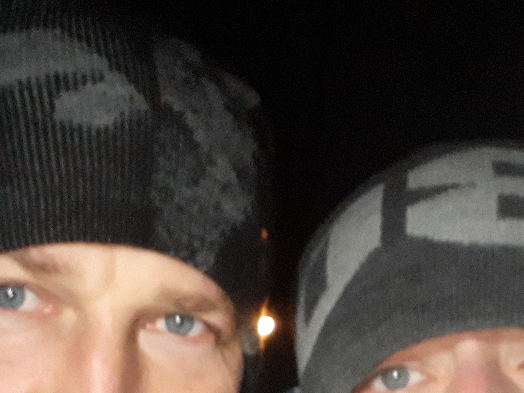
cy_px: 501
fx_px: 1181
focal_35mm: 78
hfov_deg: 25.0
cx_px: 323
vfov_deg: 17.8
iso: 800
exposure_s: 1/8
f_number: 1.9
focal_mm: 3.6
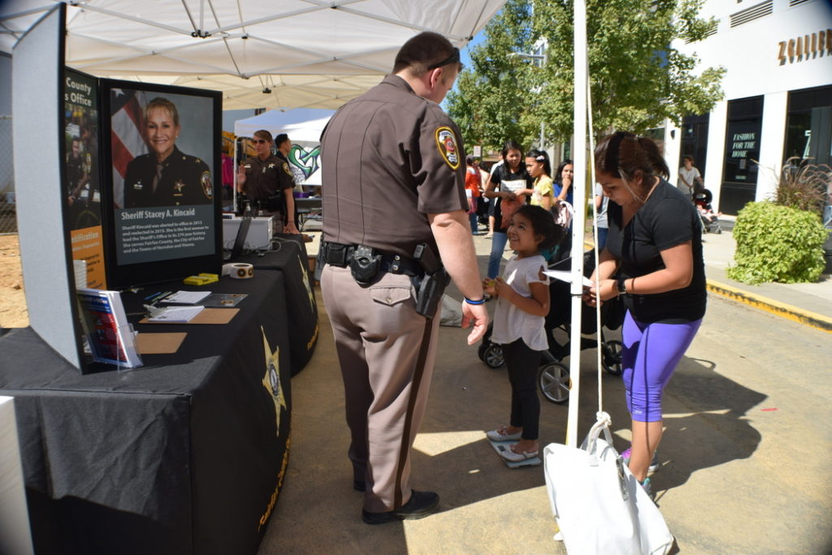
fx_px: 763
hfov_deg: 57.2
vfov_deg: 40.0
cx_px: 416
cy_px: 278
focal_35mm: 33
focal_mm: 22
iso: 200
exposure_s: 1/400
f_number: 10
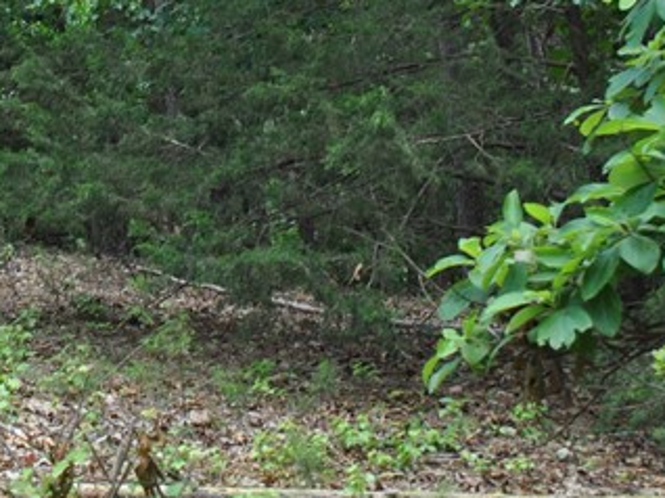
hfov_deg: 14.9
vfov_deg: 11.4
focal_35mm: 128
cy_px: -13
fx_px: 2457
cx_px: -120
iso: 110
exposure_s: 1/125
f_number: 5.6
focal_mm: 26
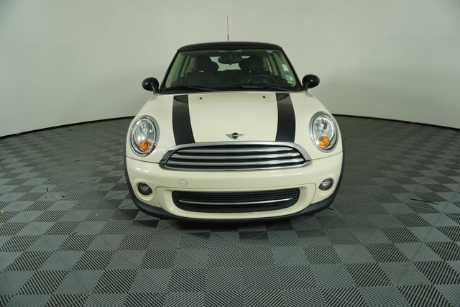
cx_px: 230
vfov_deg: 53.2
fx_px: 307
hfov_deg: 73.7
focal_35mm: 24
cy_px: 154
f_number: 4
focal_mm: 16
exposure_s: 1/160
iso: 160
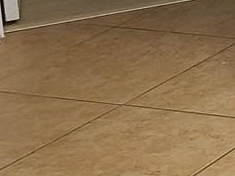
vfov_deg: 7.8
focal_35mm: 177
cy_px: -252
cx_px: 756
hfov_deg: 8.7
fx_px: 1201
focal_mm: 5.4
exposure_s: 1/60
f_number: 1.8
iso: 125
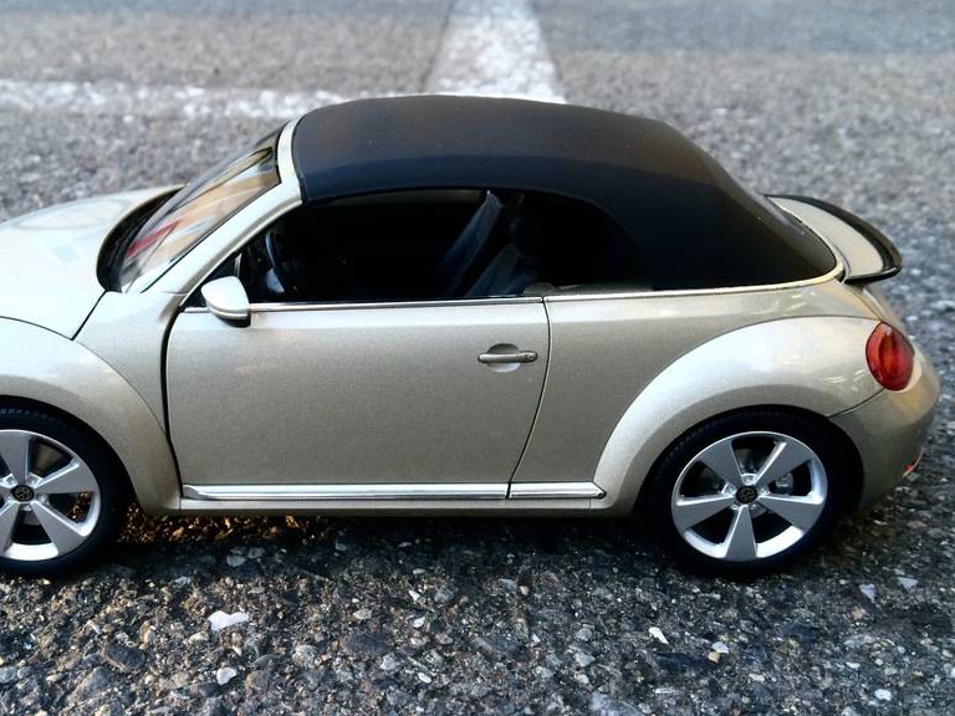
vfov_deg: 41.7
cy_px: 397
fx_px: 938
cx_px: 398
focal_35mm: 34
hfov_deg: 53.7
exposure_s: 1/40
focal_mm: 4.15
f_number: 2.2
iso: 40
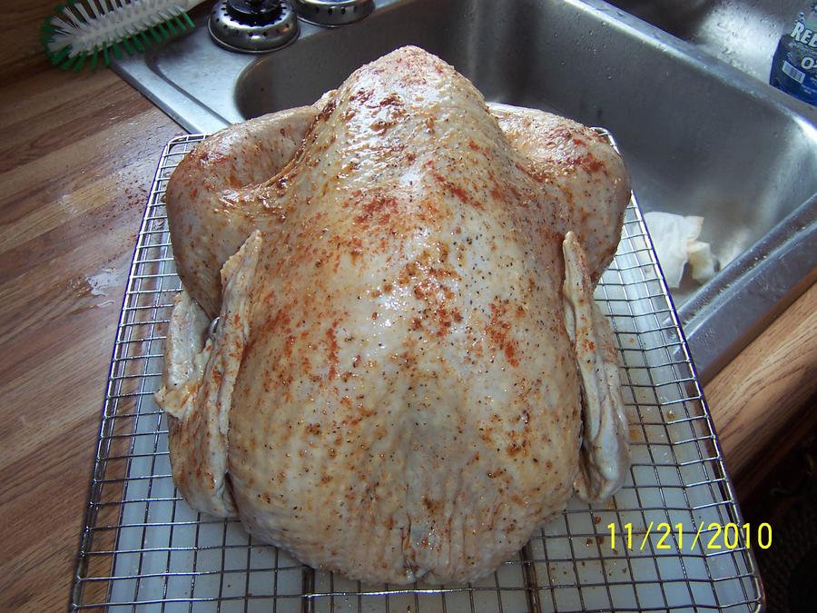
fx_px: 850
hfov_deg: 51.4
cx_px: 408
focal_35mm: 36
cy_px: 306
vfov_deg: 39.7
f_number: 2.8
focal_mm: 5.6
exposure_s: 1/60
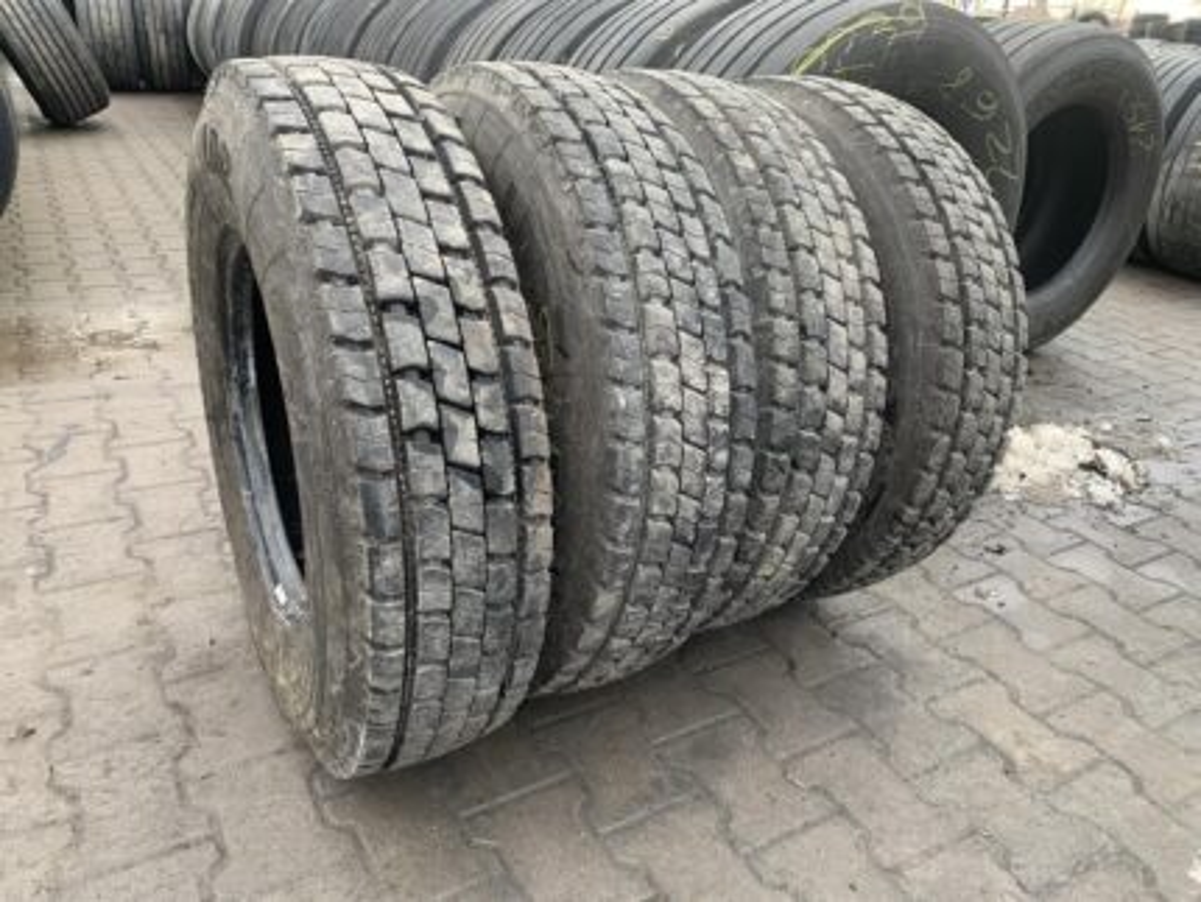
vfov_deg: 53.1
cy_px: 451
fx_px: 903
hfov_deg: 67.3
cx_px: 600
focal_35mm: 26
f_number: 1.8
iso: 50
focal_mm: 4.25
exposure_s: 1/121
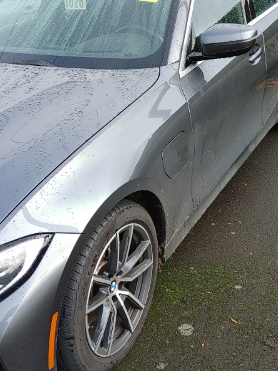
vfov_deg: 42.1
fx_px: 482
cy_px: 199
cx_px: 155
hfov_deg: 32.2
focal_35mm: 45
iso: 50
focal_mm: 5.58
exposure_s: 1/323
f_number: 1.8
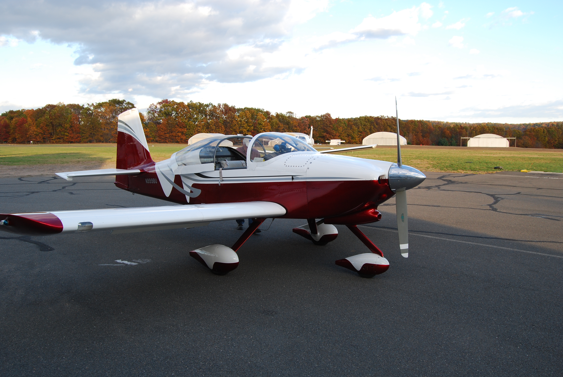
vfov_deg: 45.8
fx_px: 446
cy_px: 188
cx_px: 282
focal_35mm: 28
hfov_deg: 64.5
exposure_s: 1/60
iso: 200
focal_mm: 19
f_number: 8
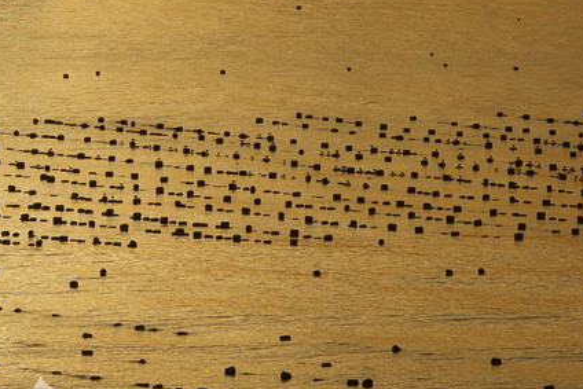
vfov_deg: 2.5
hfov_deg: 3.7
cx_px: 52
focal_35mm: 555
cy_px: -46
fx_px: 8990
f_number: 4
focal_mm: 67.46
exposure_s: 1/3200
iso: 100
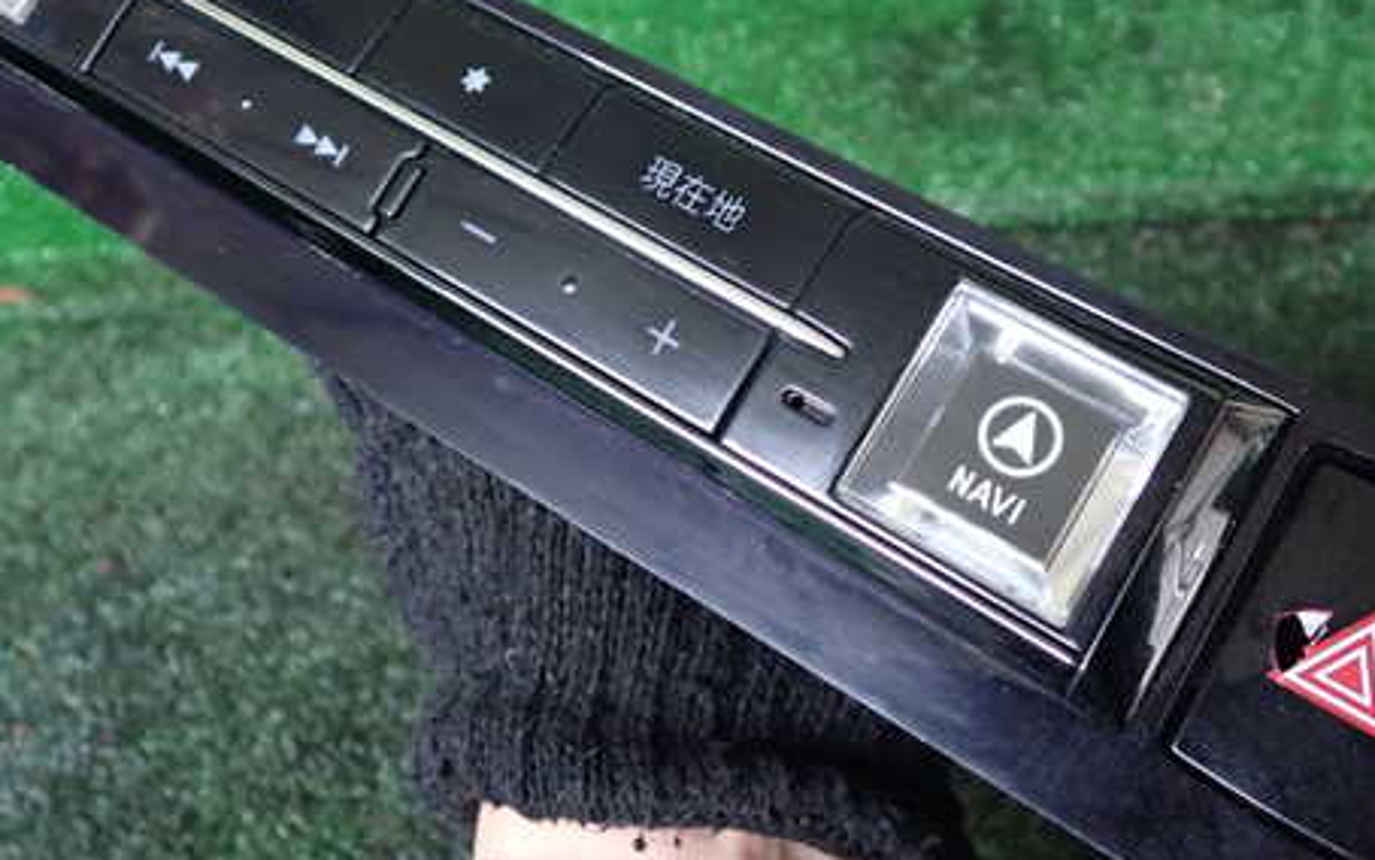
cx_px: 715
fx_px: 1574
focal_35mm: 42
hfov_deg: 47.2
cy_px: 285
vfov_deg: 30.3
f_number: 2.3
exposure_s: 1/25
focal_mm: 5.4
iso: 800
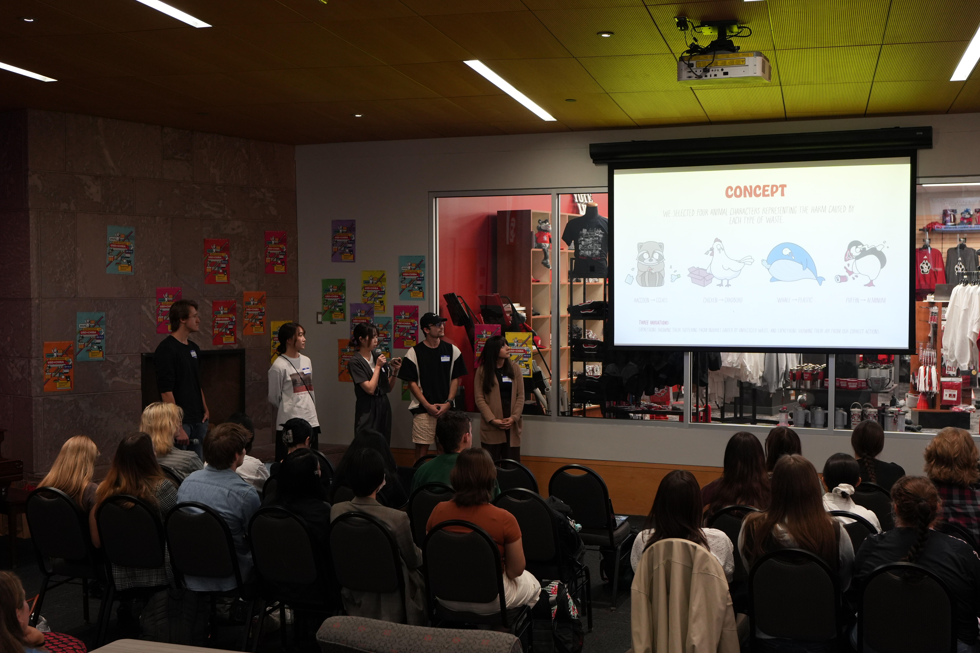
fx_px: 1198
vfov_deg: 30.5
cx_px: 491
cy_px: 343
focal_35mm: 44
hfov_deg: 44.5
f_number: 4
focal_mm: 40
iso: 1600
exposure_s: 1/160
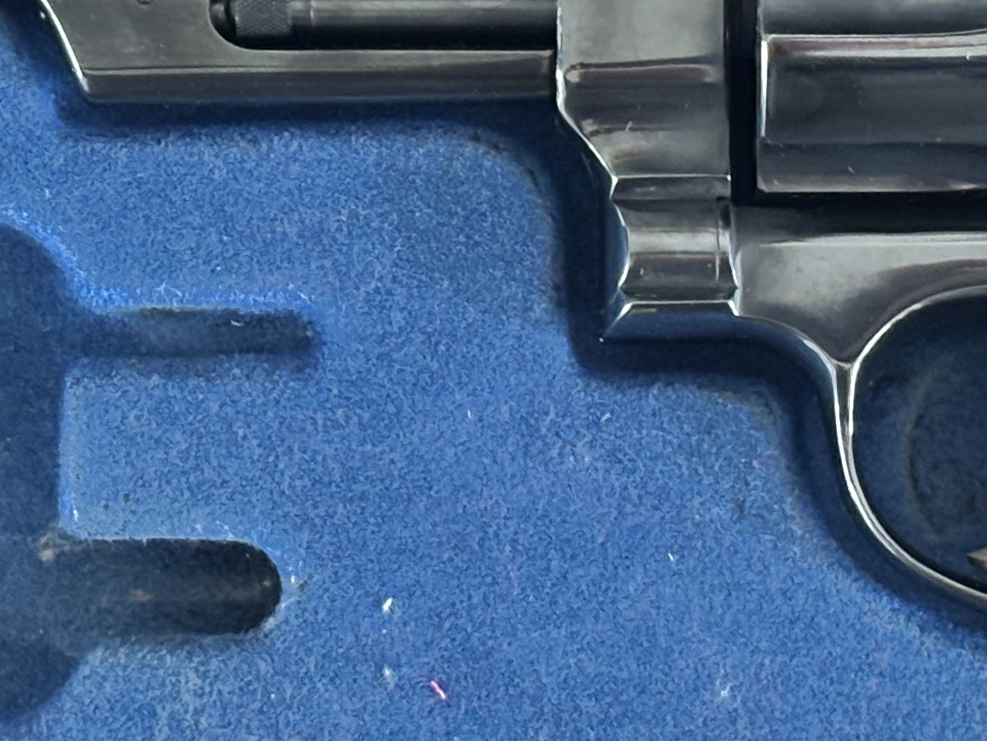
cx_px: 606
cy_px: 362
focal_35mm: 181
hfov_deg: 10.9
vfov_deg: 8.2
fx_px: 5162
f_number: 1.6
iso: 320
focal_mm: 5.96
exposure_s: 1/32
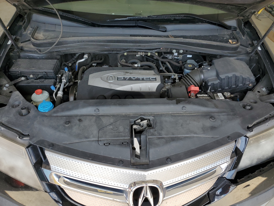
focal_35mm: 26
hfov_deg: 67.3
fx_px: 206
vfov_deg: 53.1
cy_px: 103
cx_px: 137
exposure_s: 1/500
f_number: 1.5
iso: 50
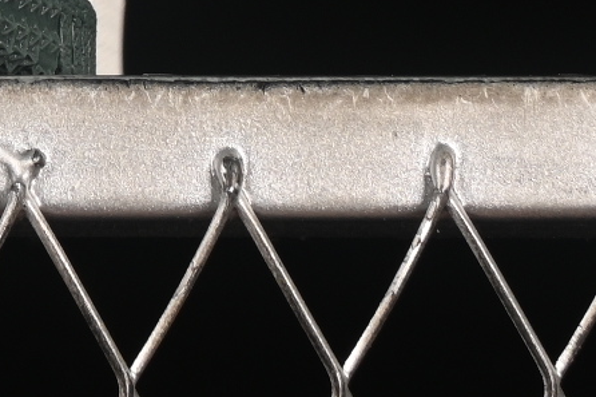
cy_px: -688
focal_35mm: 468
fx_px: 7745
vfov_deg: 2.9
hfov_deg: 4.3
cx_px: -676
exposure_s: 1/80
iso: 160
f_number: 8
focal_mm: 50
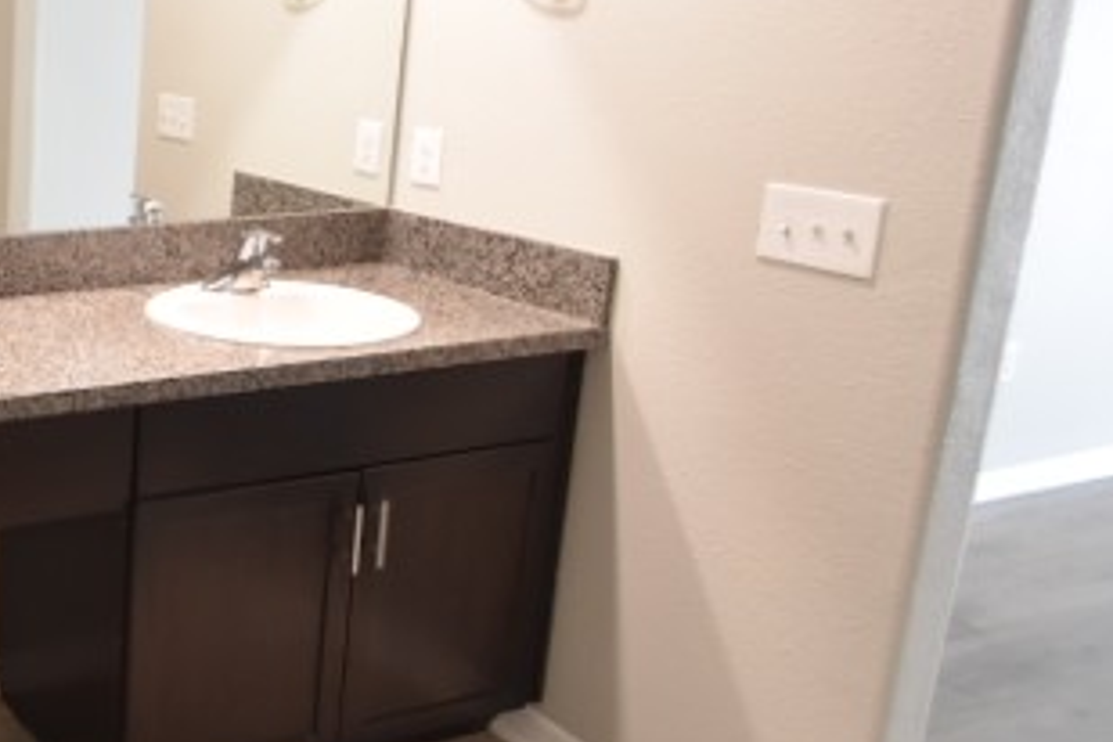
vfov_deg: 37.2
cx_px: -166
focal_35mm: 35
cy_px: 213
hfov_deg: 41.1
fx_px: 1082
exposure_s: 1/30
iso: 800
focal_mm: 10
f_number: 3.5
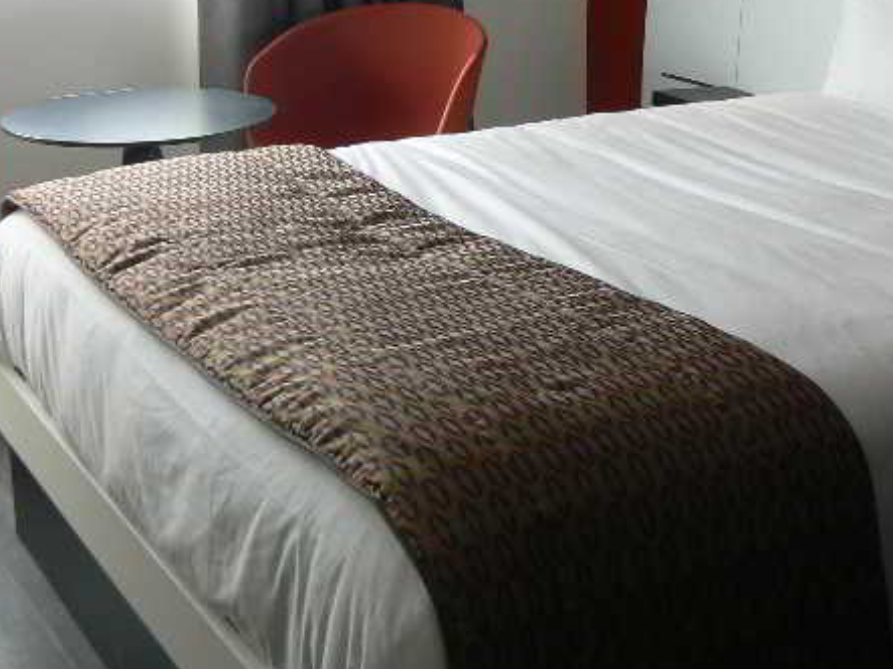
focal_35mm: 65
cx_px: 498
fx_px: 1676
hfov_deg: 29.8
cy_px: 204
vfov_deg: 22.4
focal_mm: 6
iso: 80
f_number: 4
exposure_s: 1/80
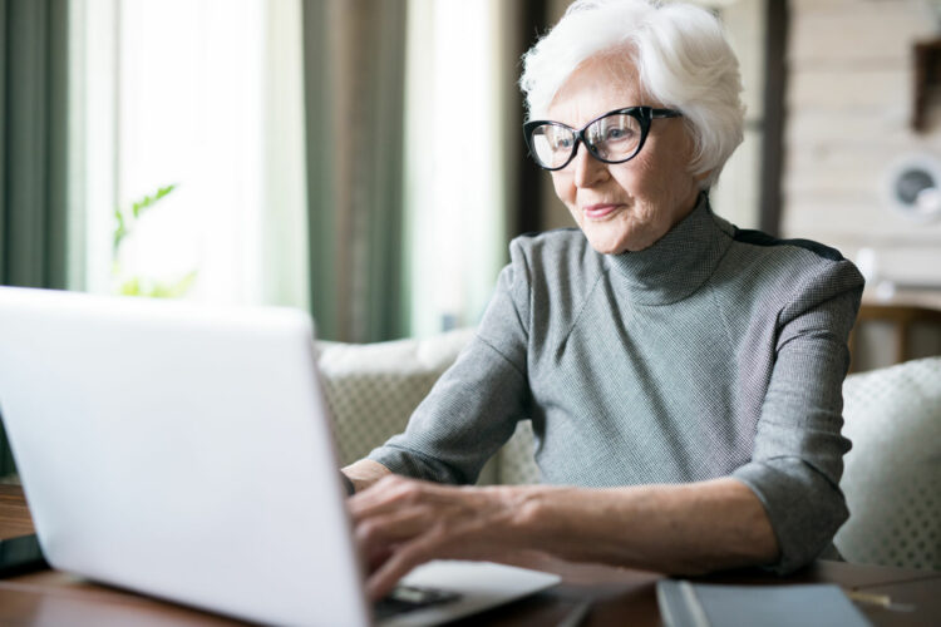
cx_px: 470
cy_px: 314
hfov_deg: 39.6
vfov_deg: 27.0
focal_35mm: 50
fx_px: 1307
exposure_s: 1/160
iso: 640
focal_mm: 50
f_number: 2.2
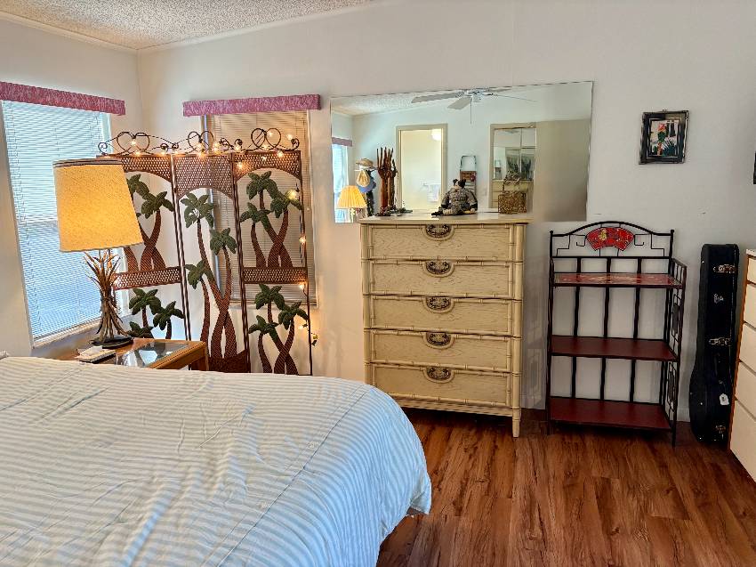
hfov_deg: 67.3
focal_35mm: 26
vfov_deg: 53.0
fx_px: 568
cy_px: 284
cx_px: 378
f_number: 1.6
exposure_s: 1/60
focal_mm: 5.96
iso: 160
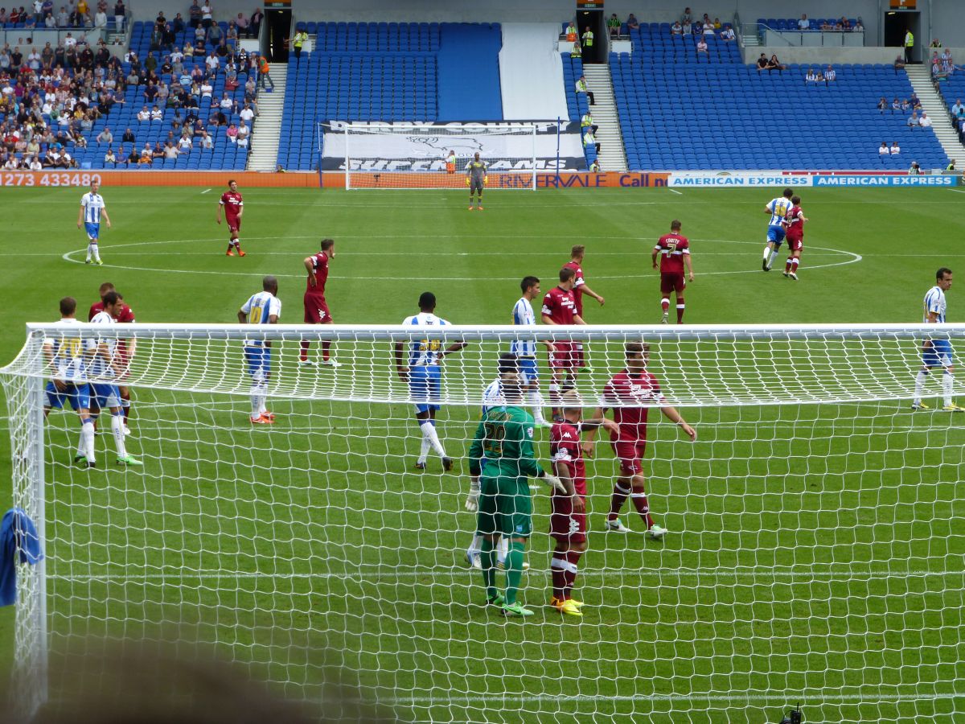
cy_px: 362
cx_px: 482
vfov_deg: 12.9
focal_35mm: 115
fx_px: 3206
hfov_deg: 17.1
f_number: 5.3
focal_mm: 20.6
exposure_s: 1/160
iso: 100
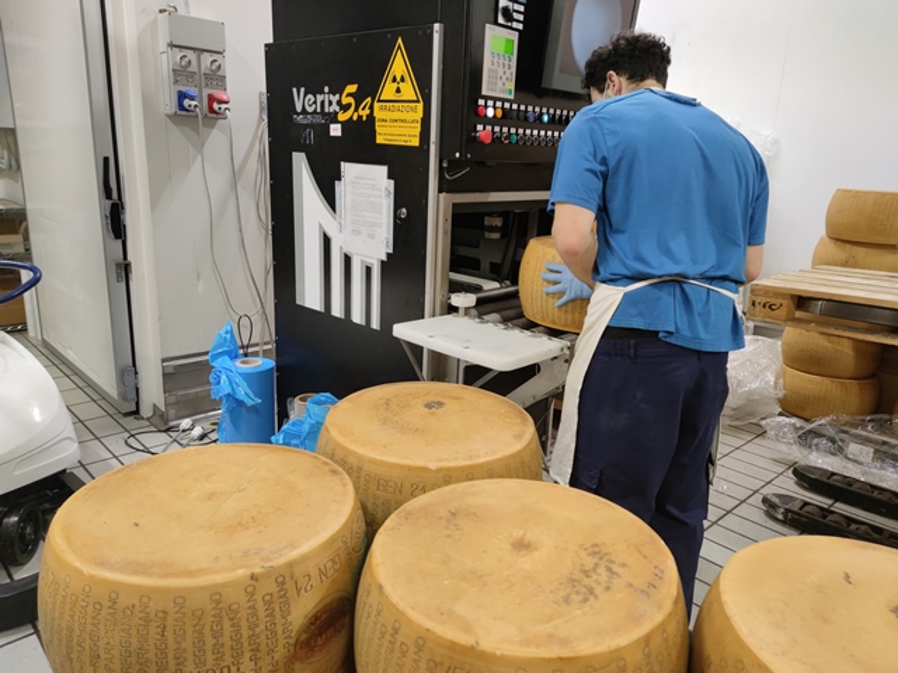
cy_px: 336
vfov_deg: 56.8
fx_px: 623
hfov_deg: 71.6
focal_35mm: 24
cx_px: 449
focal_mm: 6.72
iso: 369
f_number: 1.69
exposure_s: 1/100
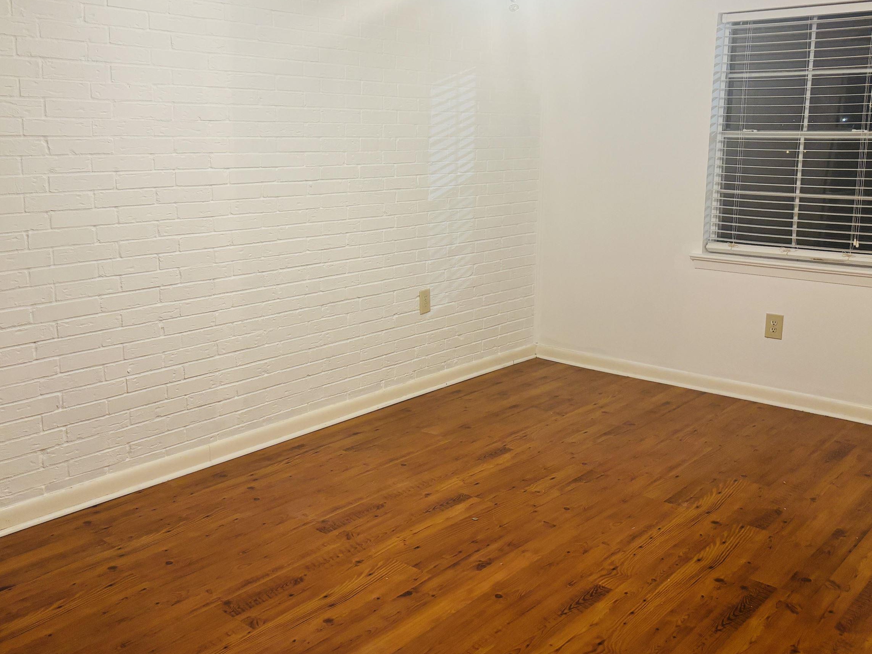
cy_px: 277
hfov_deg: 52.5
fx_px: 882
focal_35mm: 35
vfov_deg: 40.6
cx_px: 397
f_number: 1.6
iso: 125
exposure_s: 1/60
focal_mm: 5.96
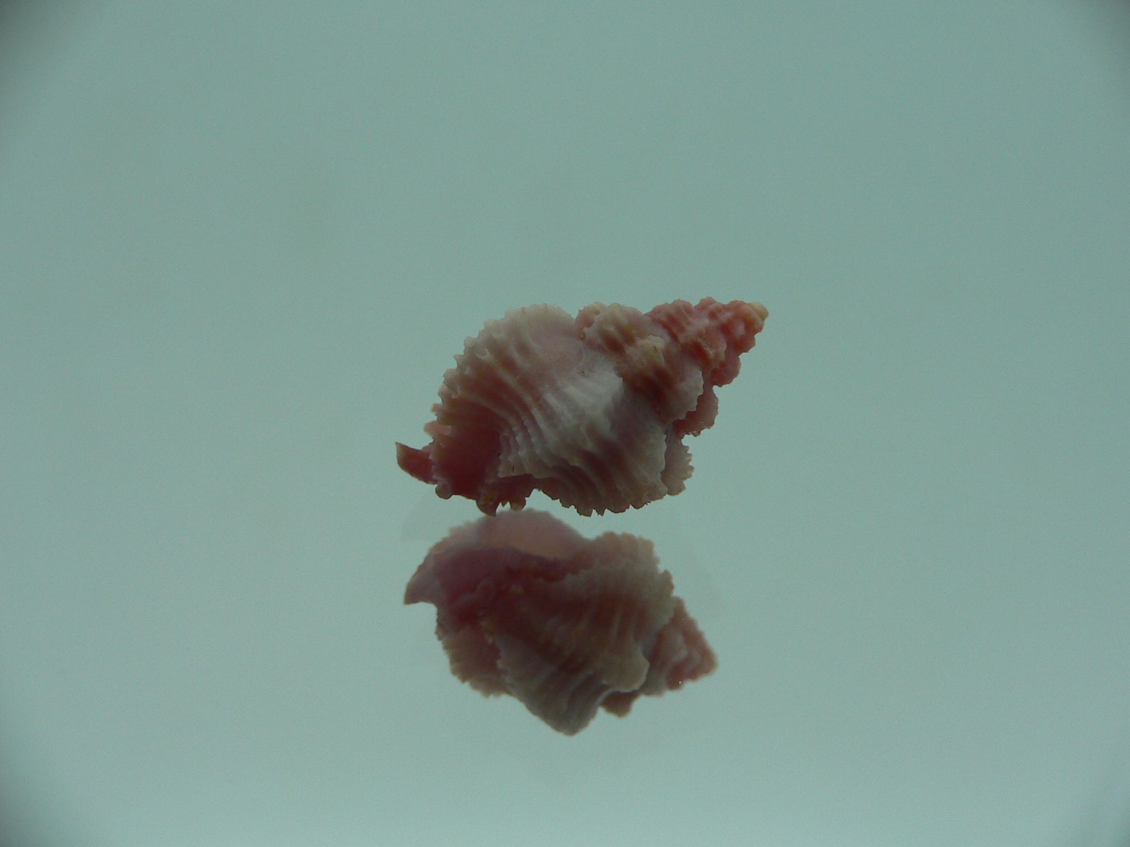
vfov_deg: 40.7
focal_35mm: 35
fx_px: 1143
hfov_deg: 52.6
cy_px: 424
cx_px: 565
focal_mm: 4.6
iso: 80
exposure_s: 1/80
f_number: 2.8
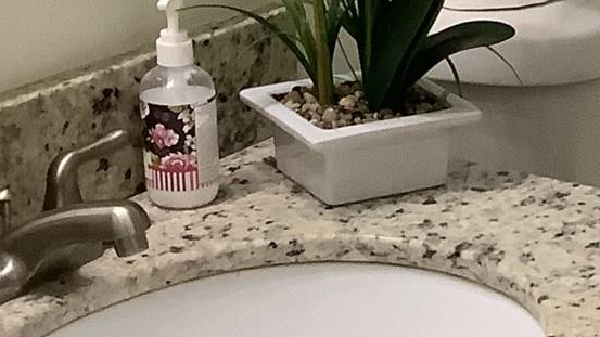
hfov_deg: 17.0
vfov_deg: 9.7
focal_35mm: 125
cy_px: 258
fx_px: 1989
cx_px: 513
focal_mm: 3.3
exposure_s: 1/60
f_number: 2.4
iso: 320
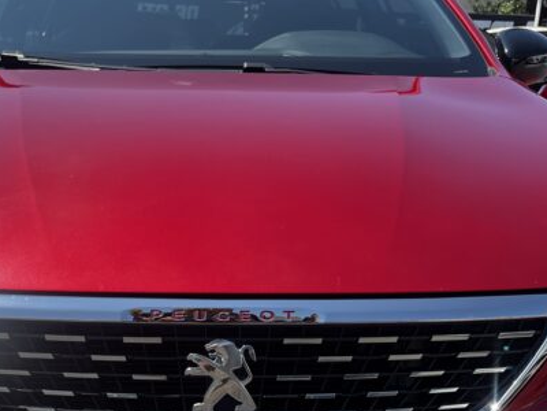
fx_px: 822
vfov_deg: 27.5
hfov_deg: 36.6
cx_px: 211
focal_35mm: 52
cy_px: 322
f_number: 1.6
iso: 50
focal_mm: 5.1
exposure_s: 1/1672
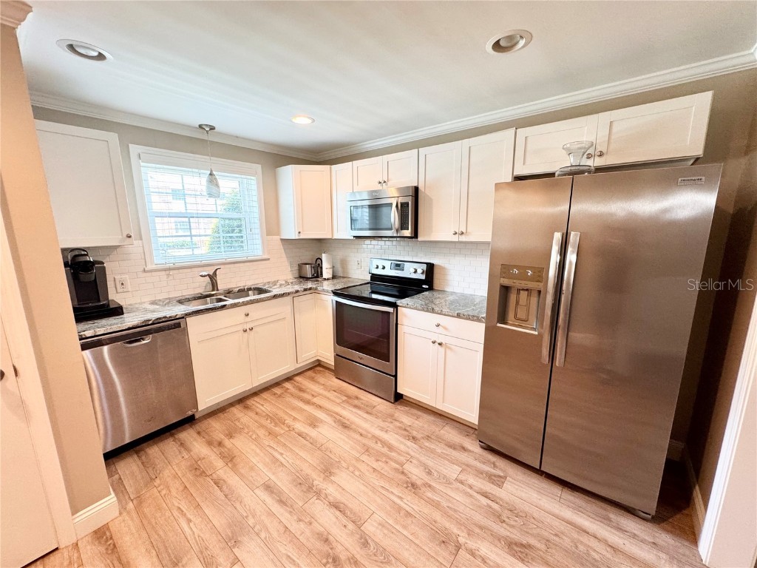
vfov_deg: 85.7
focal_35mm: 14
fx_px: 306
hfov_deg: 102.1
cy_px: 284
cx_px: 378
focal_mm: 2.22
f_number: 2.2
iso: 200
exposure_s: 1/60
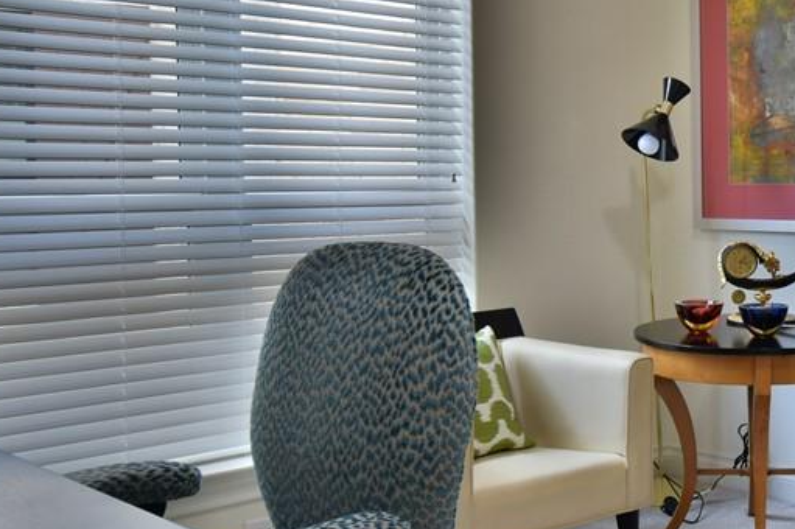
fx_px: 1125
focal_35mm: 51
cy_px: 236
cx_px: 748
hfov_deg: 36.0
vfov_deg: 26.4
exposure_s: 1/25
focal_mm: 16
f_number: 5.3
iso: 360
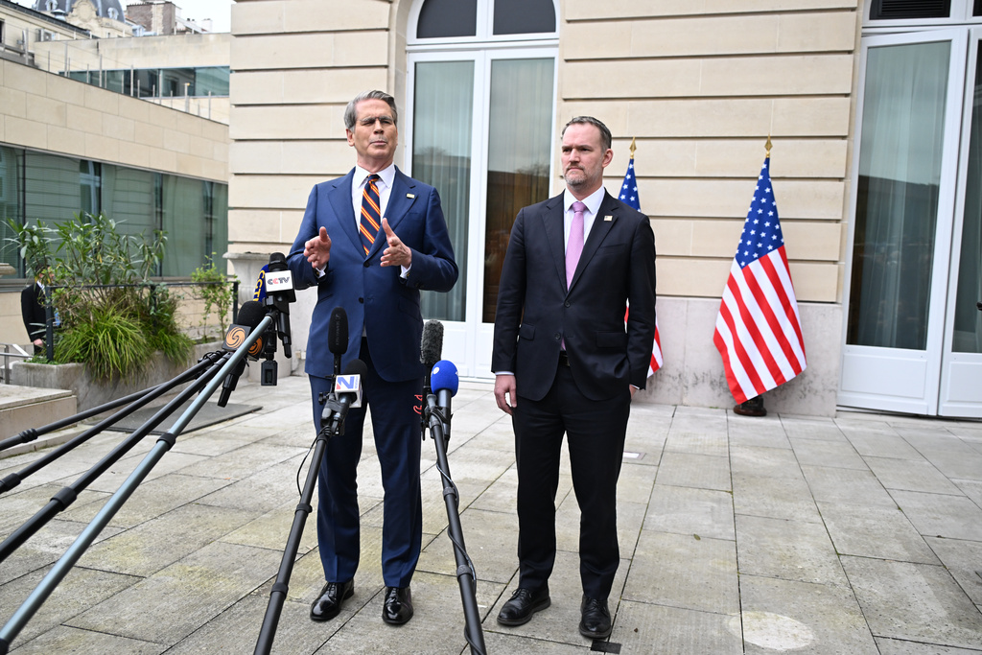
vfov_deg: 43.0
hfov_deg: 61.1
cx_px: 491
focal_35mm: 30
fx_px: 832
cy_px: 328
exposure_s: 1/800
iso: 1000
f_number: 4.5
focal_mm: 30.5
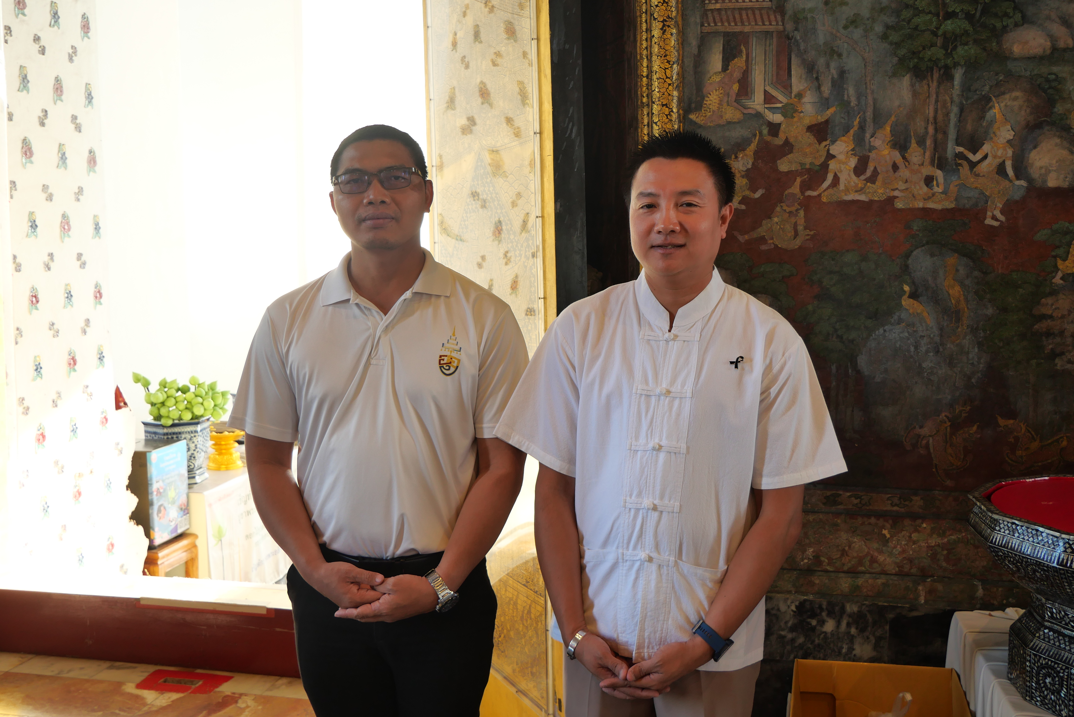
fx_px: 1045
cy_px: 358
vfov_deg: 37.9
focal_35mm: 35
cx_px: 537
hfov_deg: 54.4
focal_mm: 17
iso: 200
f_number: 3.8
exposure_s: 1/15
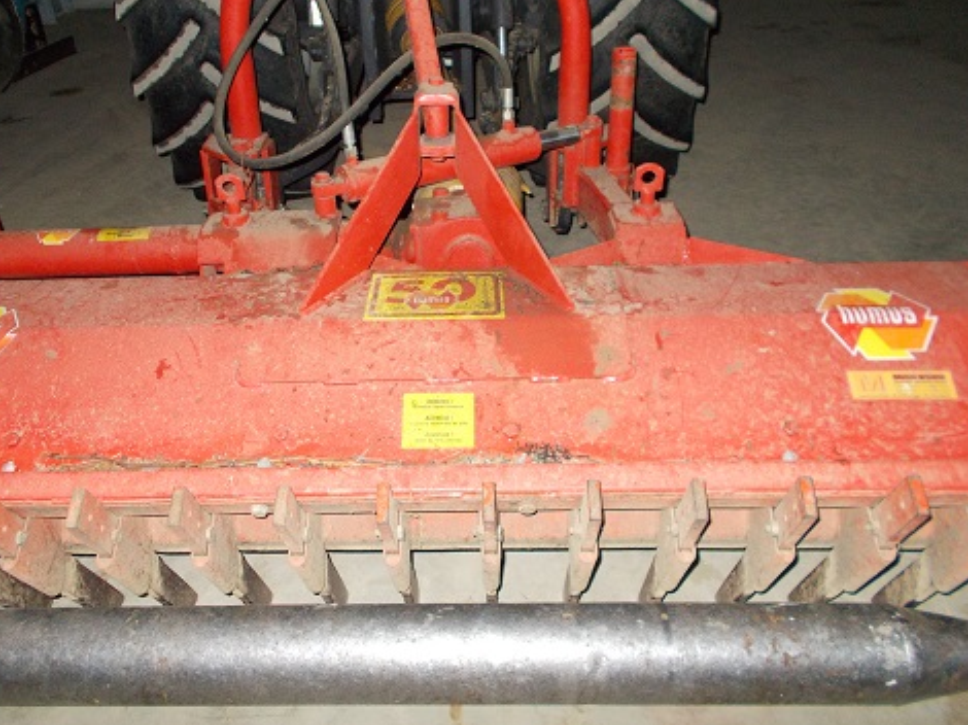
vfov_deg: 45.4
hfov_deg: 58.3
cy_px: 332
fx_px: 866
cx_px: 447
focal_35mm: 31
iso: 320
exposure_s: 1/25
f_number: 3.2
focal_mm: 4.6
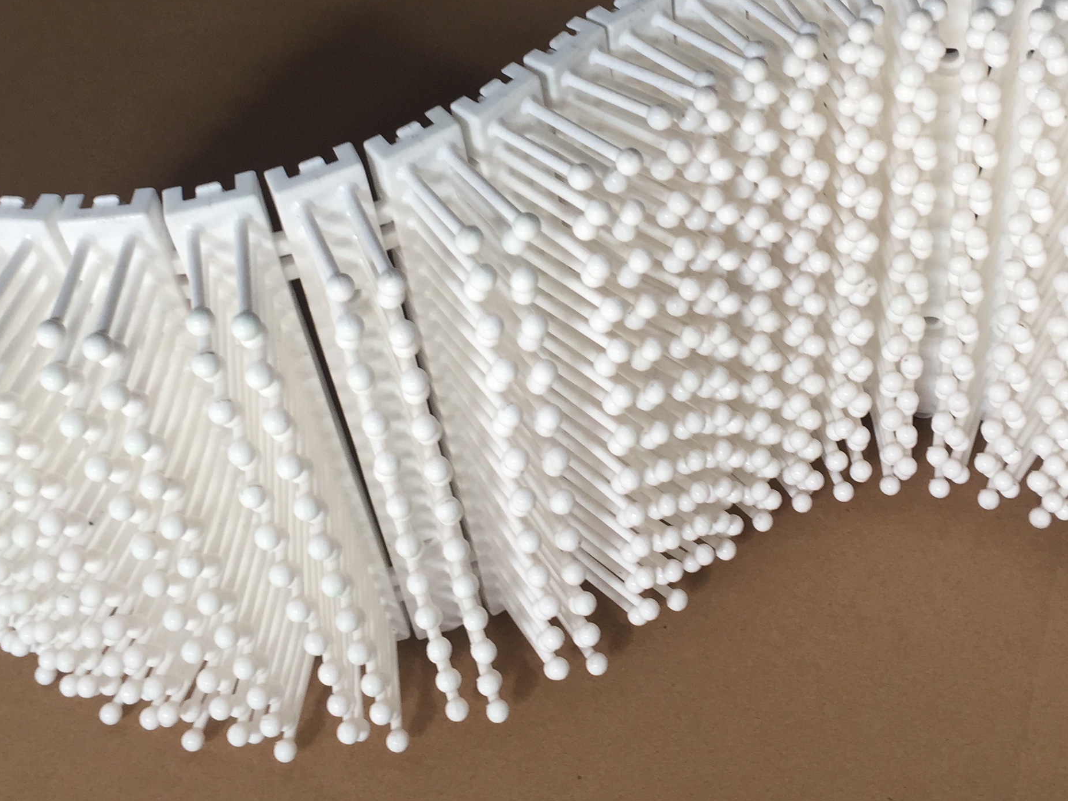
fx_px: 1573
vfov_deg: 28.0
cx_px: 525
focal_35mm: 51
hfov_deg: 37.5
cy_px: 163
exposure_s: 1/100
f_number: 2.2
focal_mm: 4.15
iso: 40
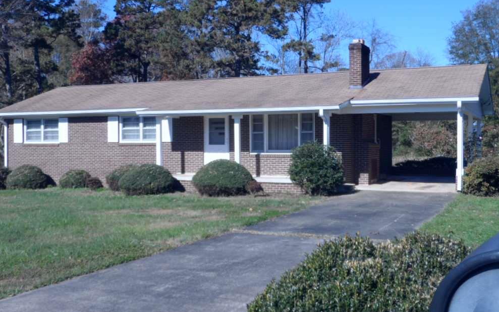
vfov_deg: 28.6
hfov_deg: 44.4
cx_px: 242
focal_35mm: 45
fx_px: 612
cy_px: 158
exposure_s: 1/750
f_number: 3.7
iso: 80
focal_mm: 6.8
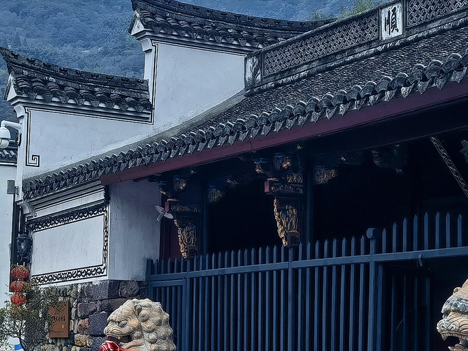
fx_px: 1271
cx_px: 257
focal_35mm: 94
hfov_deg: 20.9
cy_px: 223
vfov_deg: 15.7
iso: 50
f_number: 1.9
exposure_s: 1/2315
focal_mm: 6.67
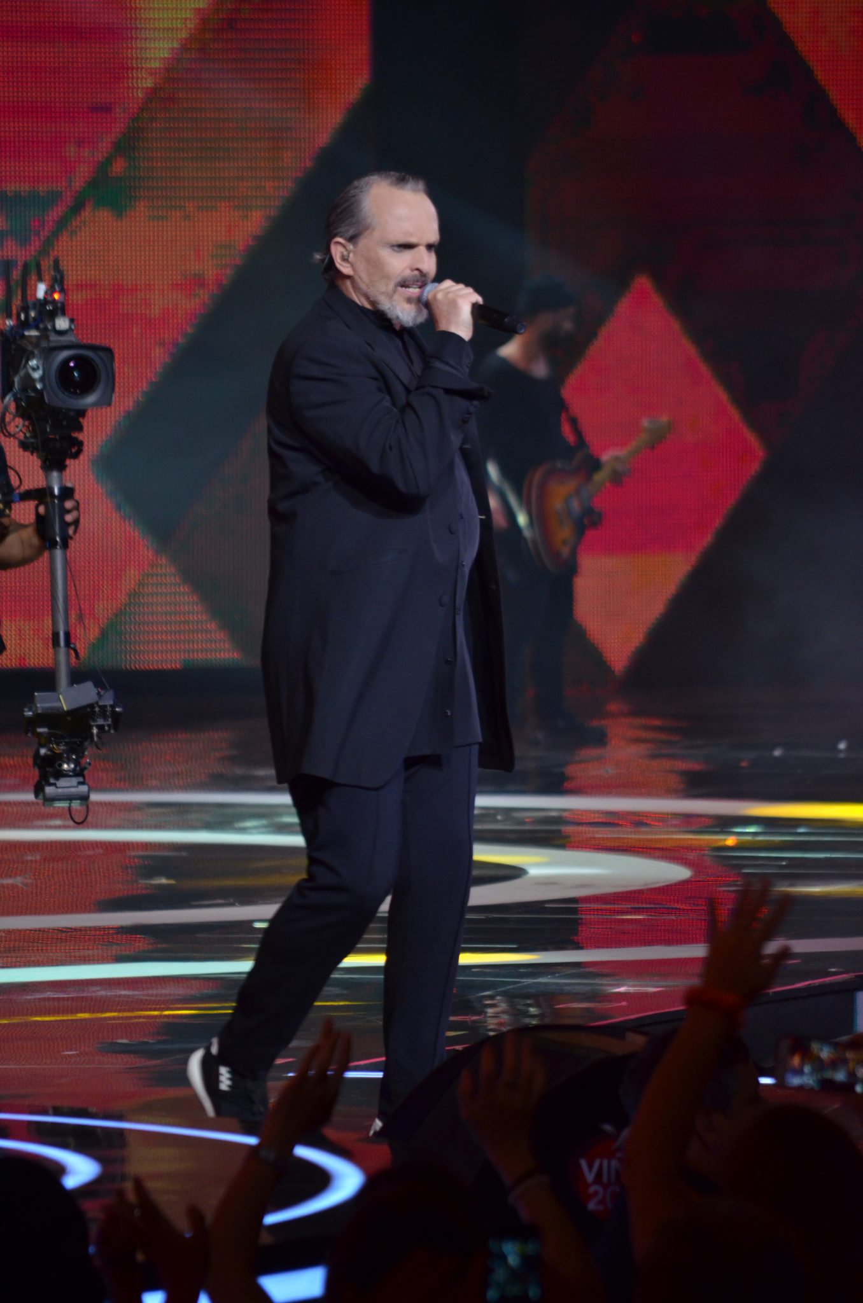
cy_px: 652
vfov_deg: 6.9
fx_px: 10838
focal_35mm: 300
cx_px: 432
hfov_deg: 4.6
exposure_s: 1/160
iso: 1000
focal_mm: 200
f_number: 5.6
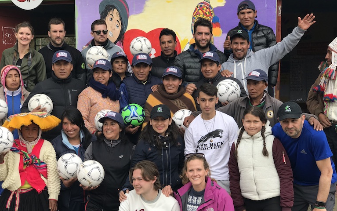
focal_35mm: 63
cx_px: 163
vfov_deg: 20.6
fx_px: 579
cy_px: 111
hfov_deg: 32.5
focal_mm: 6.6
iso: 20
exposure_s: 1/290
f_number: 2.8
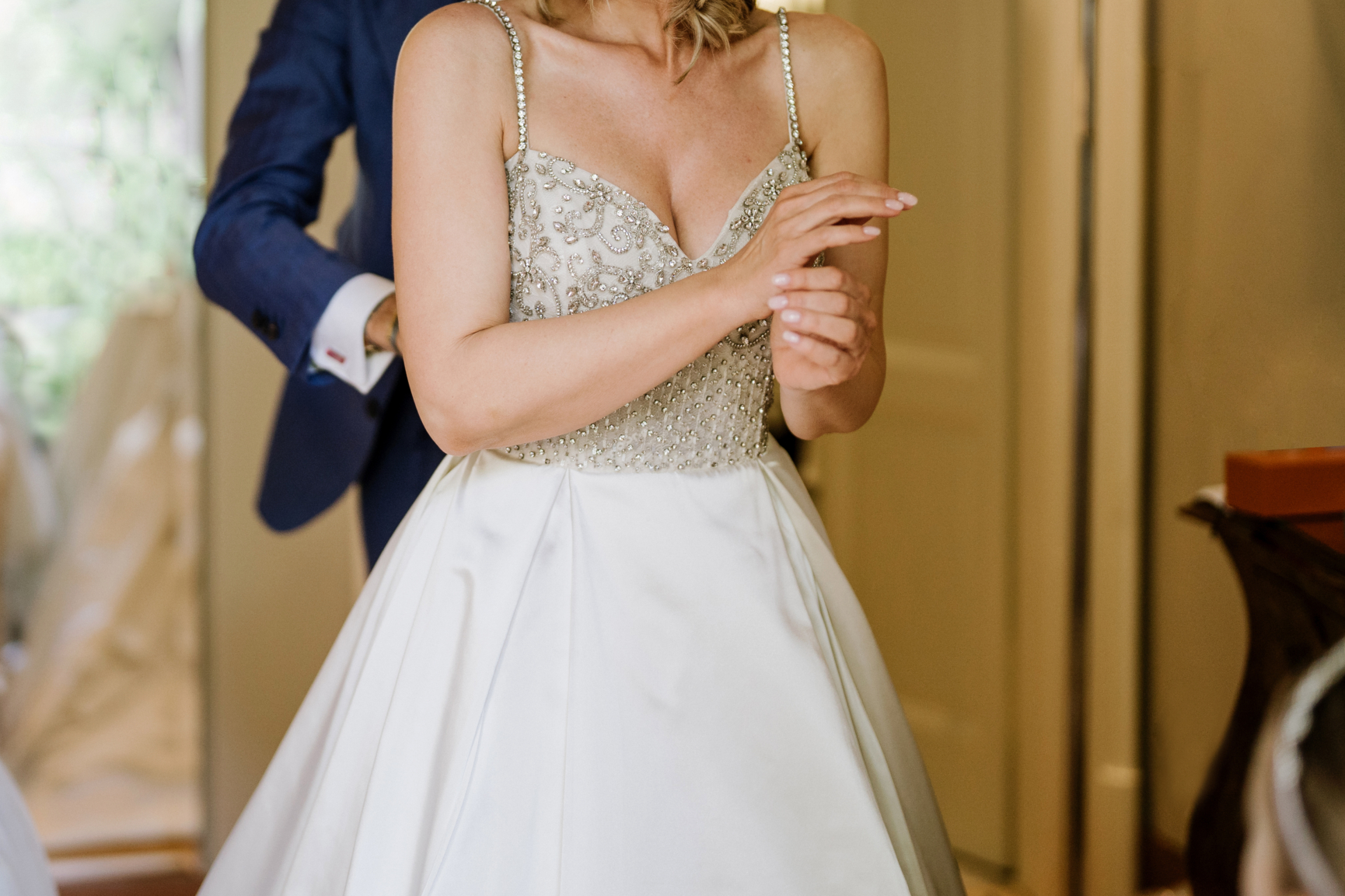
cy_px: 277
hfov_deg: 27.2
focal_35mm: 74
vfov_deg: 18.4
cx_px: 457
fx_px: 2764
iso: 500
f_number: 1.2
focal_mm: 50
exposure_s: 1/1000
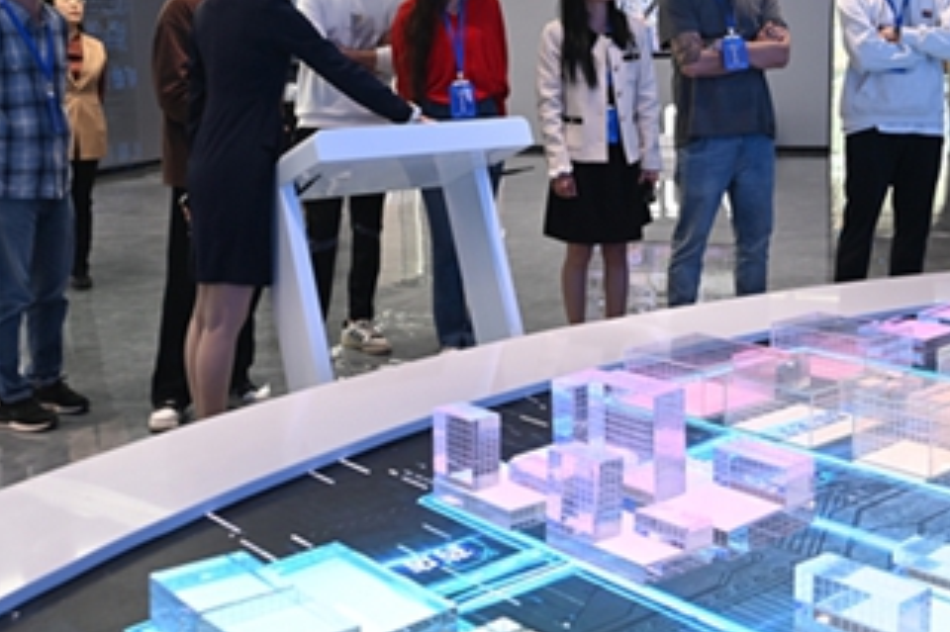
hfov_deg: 38.9
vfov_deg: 26.4
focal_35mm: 51
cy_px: 228
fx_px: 1345
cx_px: 466
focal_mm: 32
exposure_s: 1/80
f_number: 5
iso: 720
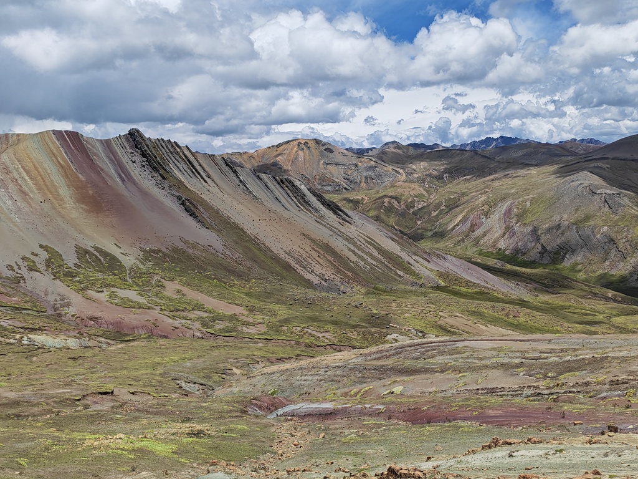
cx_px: 319
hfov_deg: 49.0
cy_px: 240
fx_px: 700
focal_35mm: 38
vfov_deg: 37.7
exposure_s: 1/1400
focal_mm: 6.12
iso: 50
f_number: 1.9
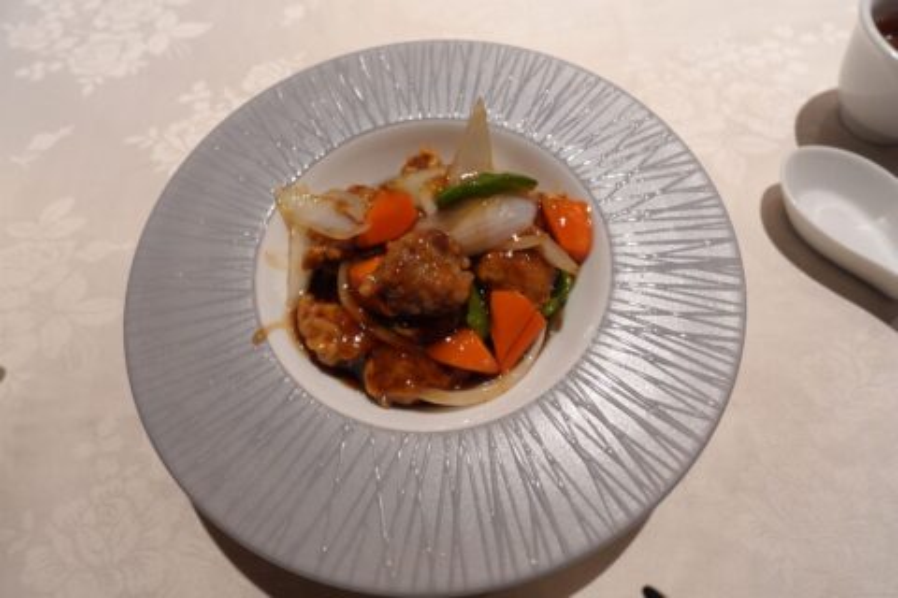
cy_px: 299
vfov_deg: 67.4
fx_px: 449
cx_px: 449
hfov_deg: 90.0
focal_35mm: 18
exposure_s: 1/40
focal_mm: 6.9
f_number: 1.8
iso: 320
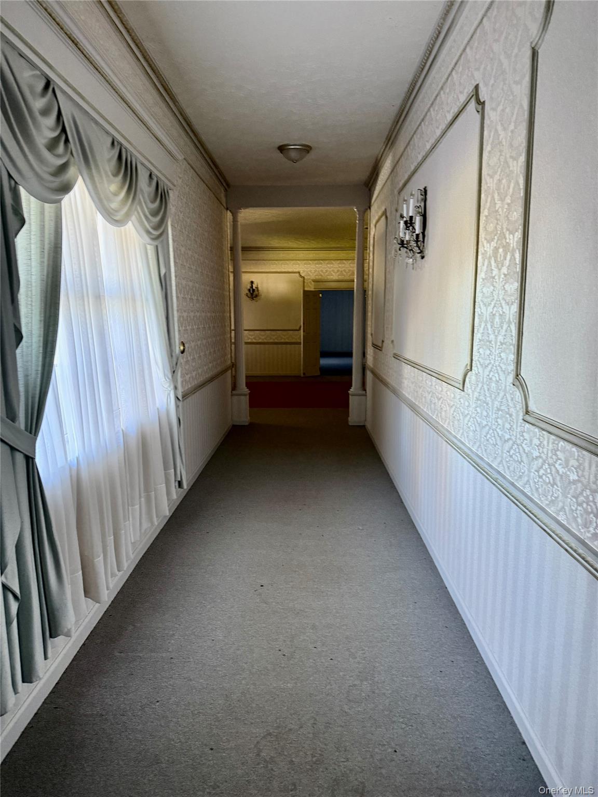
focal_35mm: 24
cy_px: 398
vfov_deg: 71.6
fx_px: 553
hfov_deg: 56.8
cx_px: 299
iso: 320
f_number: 1.78
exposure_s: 1/60
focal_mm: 6.76
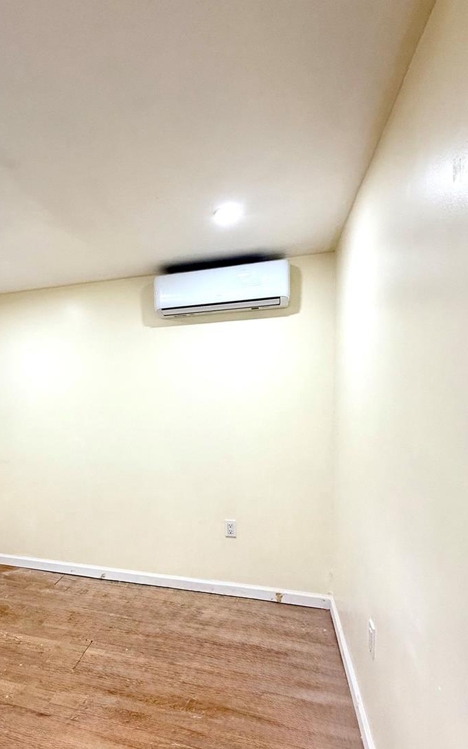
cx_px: 104
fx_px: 429
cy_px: 420
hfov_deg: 54.0
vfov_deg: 81.9
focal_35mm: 21
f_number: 2.2
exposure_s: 1/120
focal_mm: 2.22
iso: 100
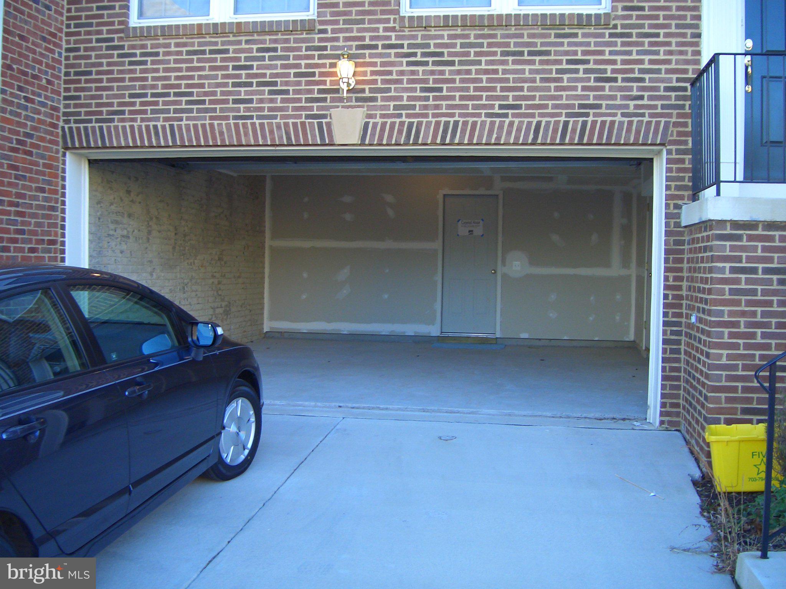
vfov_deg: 36.8
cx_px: 393
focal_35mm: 39
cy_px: 294
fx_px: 886
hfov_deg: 47.9
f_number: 2.8
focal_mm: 8
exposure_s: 1/100
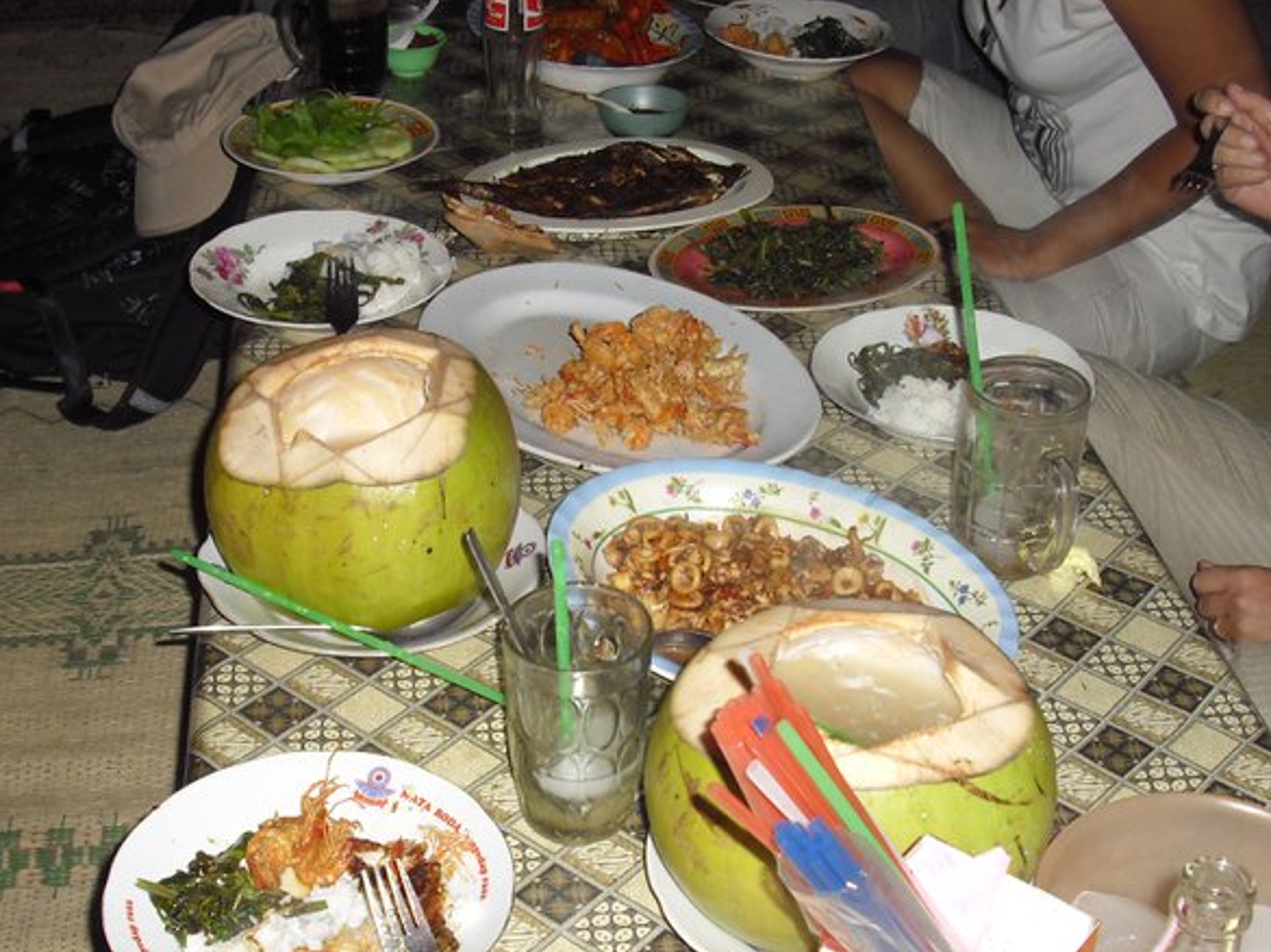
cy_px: 598
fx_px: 1908
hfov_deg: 36.8
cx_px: 589
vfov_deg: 27.9
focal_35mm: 52
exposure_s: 1/60
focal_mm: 6.2
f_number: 2.8
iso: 100
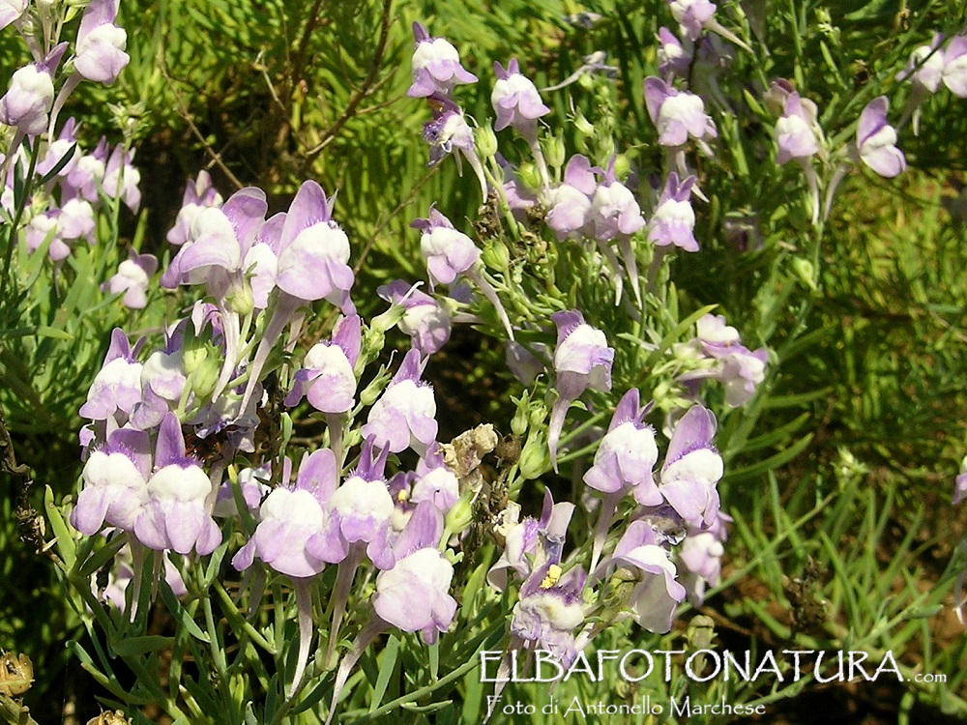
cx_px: 484
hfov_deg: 63.4
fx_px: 782
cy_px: 362
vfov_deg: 49.7
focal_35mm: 28
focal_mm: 5.8
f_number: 5.6
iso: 50
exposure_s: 1/248
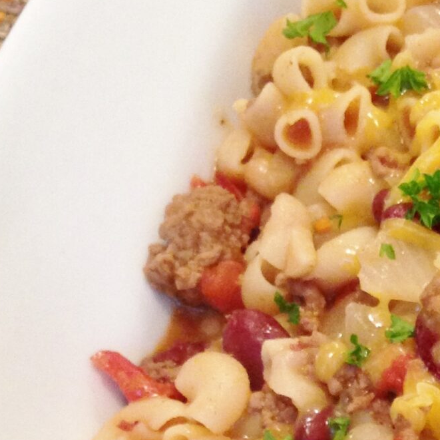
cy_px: 503
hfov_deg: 14.8
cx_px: 567
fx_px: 1625
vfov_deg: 15.0
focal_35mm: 113
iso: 200
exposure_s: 1/20
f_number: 2.4
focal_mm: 4.12
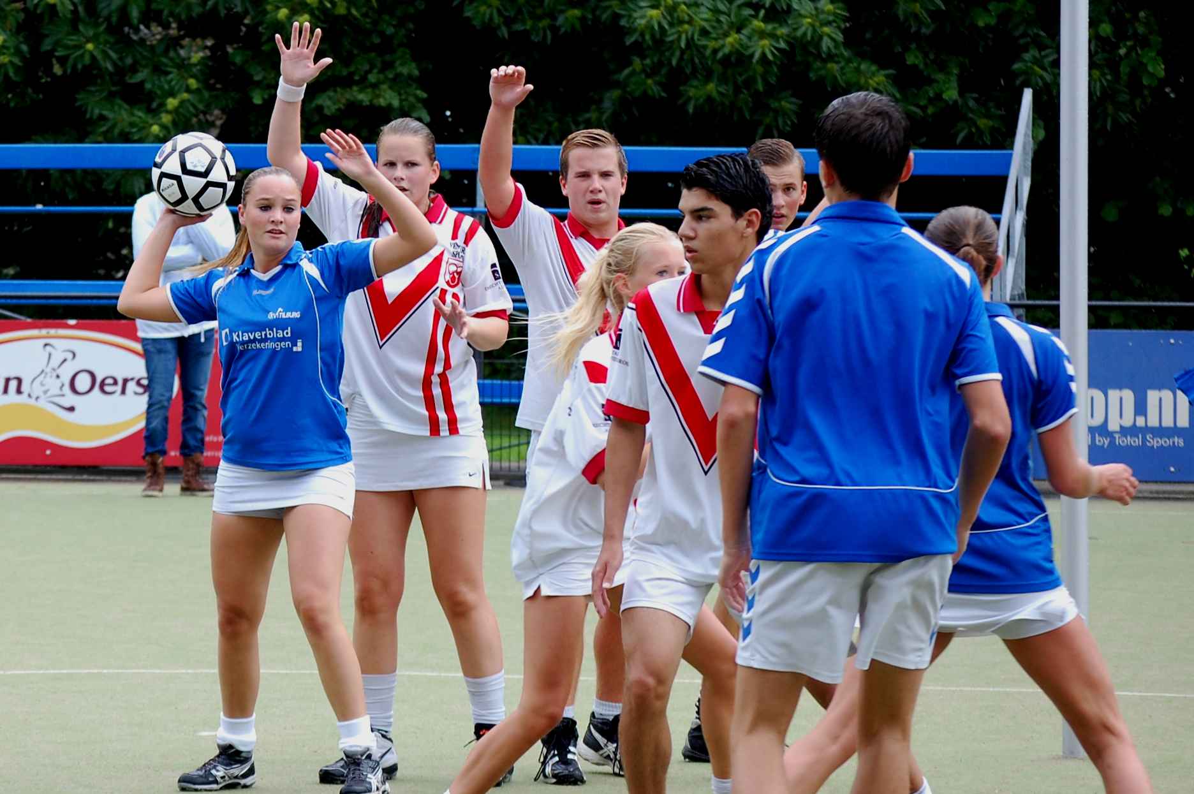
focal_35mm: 123
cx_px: 597
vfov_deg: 11.1
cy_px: 397
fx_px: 4076
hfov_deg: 16.7
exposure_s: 1/500
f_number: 5.6
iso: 400
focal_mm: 82
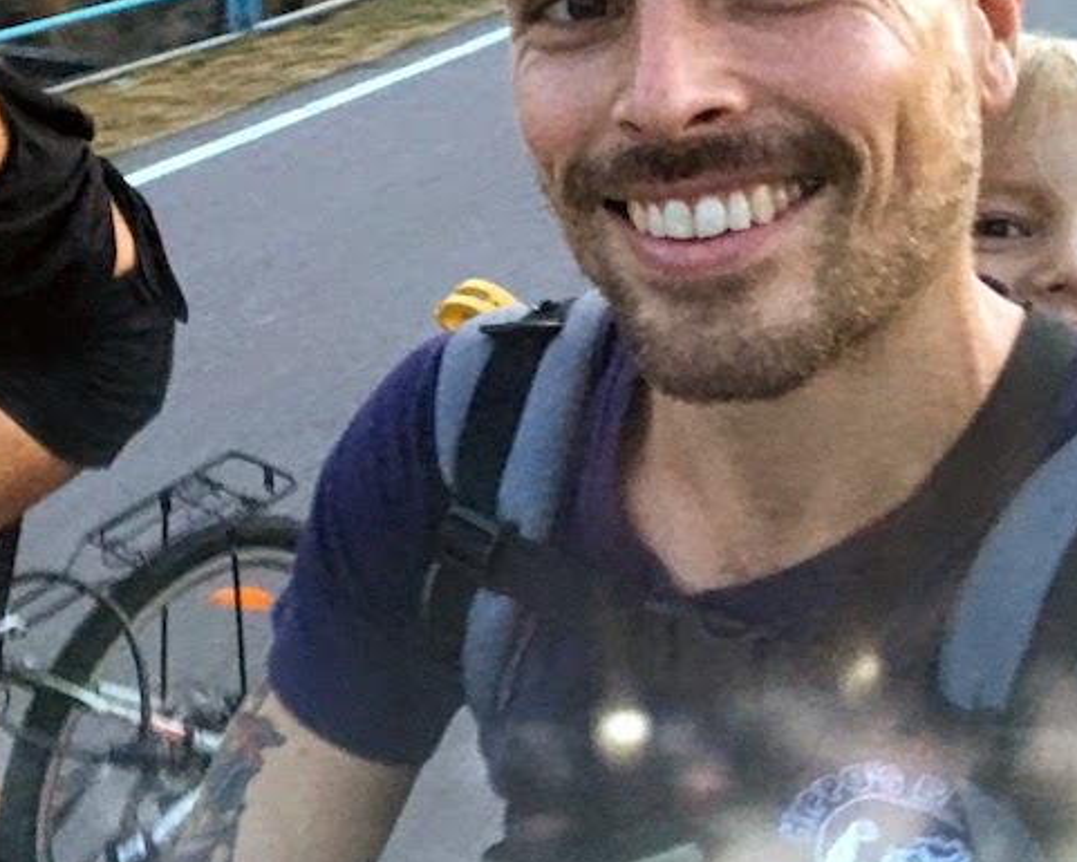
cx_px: 441
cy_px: 221
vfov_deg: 28.7
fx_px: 1658
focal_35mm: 52
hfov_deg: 35.9
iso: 200
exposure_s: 1/17
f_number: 2.2
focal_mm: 2.87
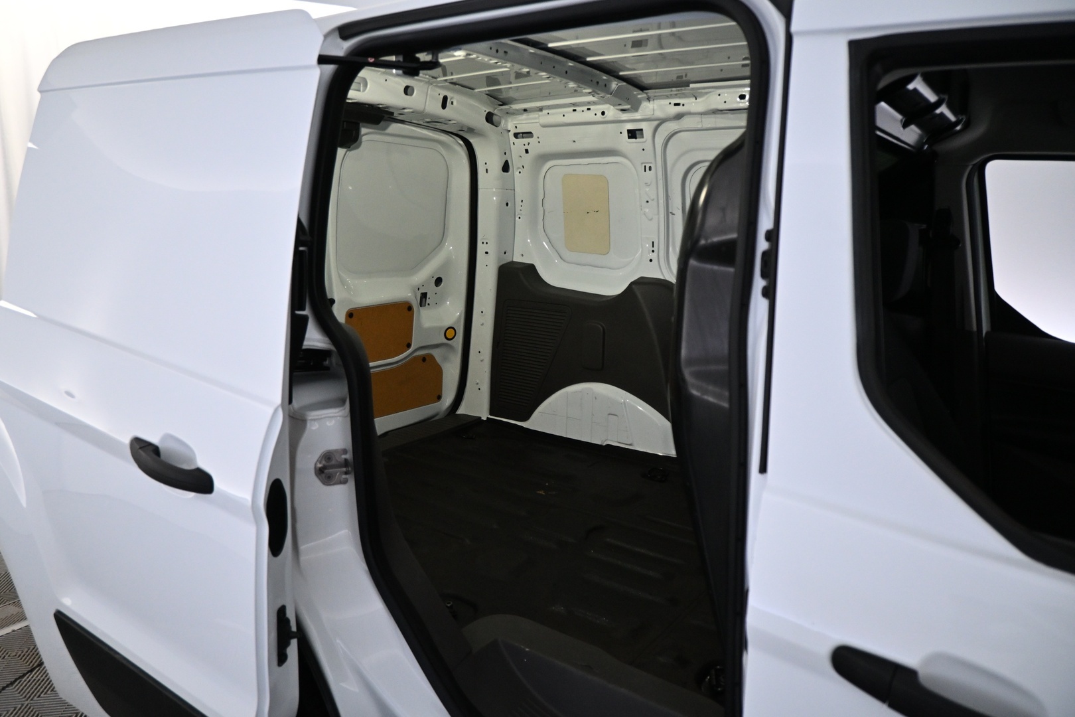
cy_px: 358
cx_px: 538
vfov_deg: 50.4
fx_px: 761
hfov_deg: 70.4
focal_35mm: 26
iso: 1400
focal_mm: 17
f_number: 3.5
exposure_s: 1/125
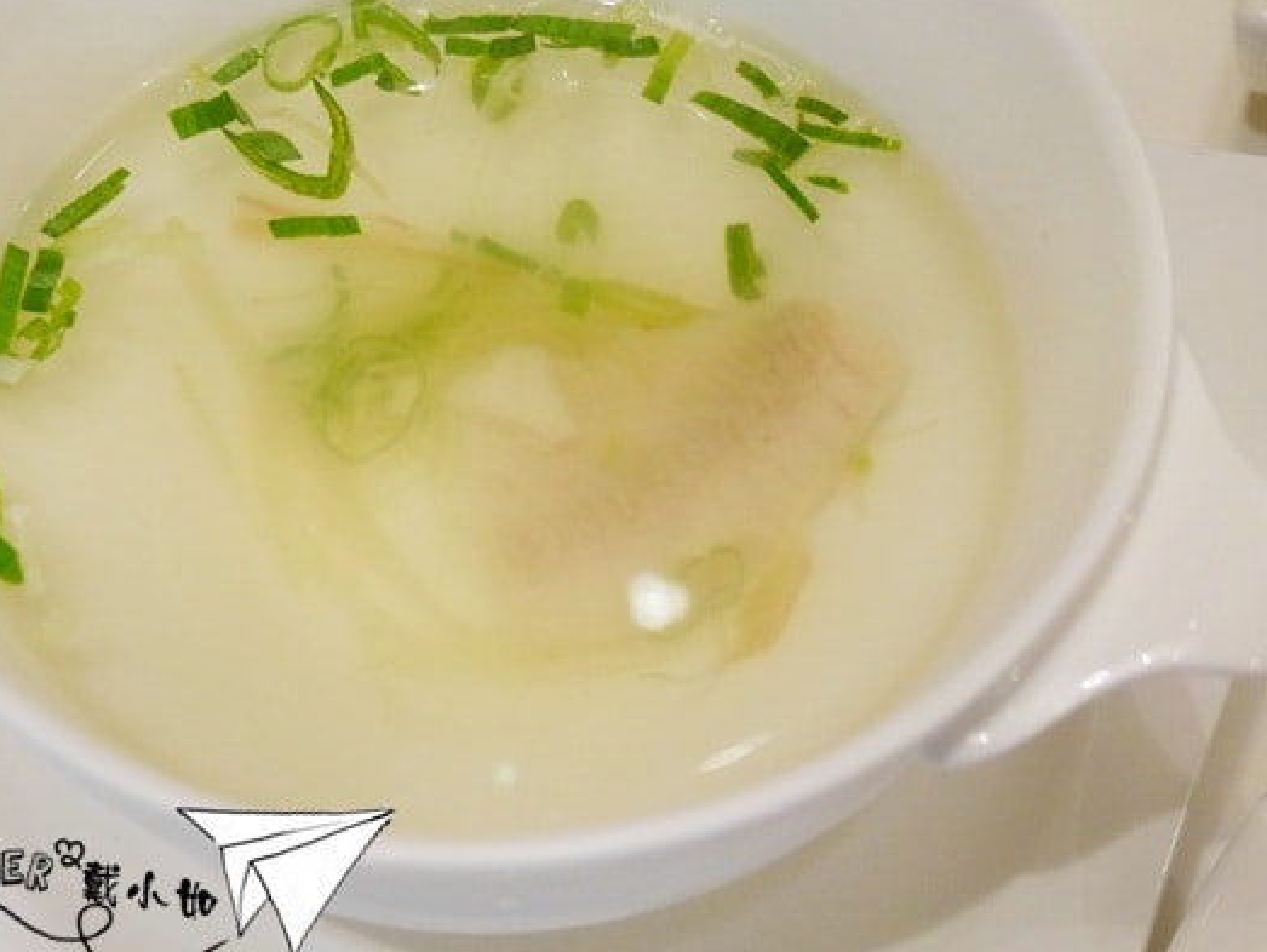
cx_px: 523
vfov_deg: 26.1
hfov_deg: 34.2
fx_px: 2051
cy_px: 375
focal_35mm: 56
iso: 3200
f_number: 4.9
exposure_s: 1/60
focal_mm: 22
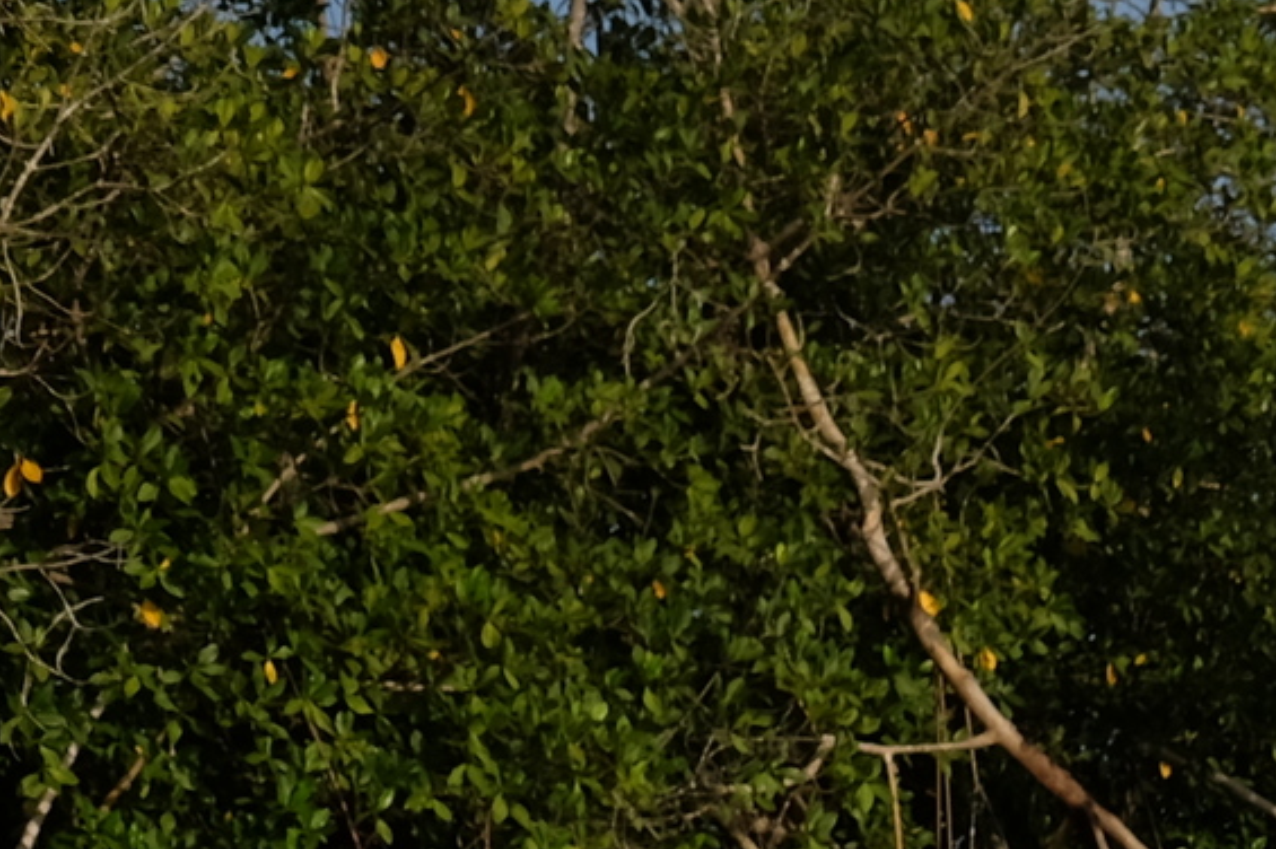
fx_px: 5490
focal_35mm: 155
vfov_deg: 8.3
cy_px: 1794
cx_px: 2803
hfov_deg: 11.5
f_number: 8
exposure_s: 1/400
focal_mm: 23
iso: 200
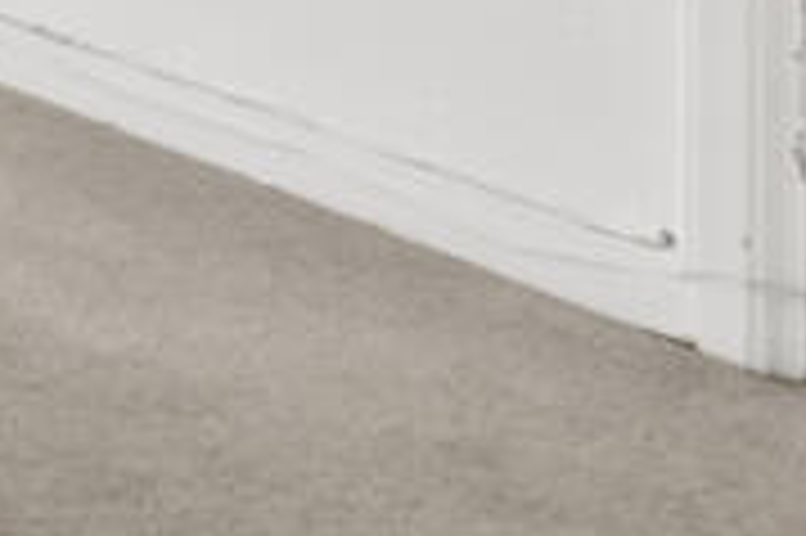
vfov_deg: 12.9
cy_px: -763
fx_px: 1789
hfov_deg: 16.5
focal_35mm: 80
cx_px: -955
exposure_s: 1/13
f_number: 16
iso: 200
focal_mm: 14
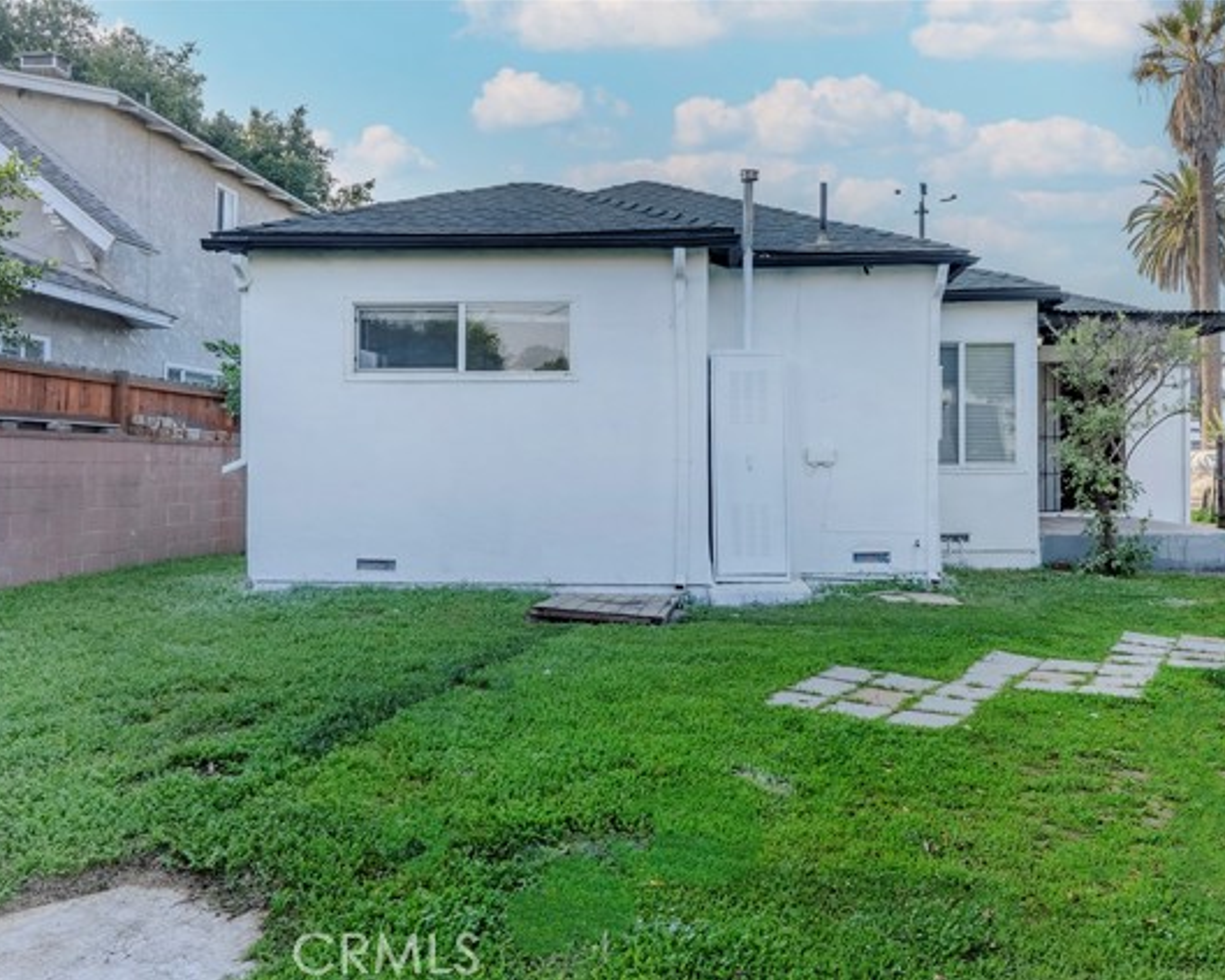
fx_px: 906
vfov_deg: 56.8
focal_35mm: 25
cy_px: 492
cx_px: 709
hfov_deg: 67.7
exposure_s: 1/320
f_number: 7.1
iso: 100
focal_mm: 22
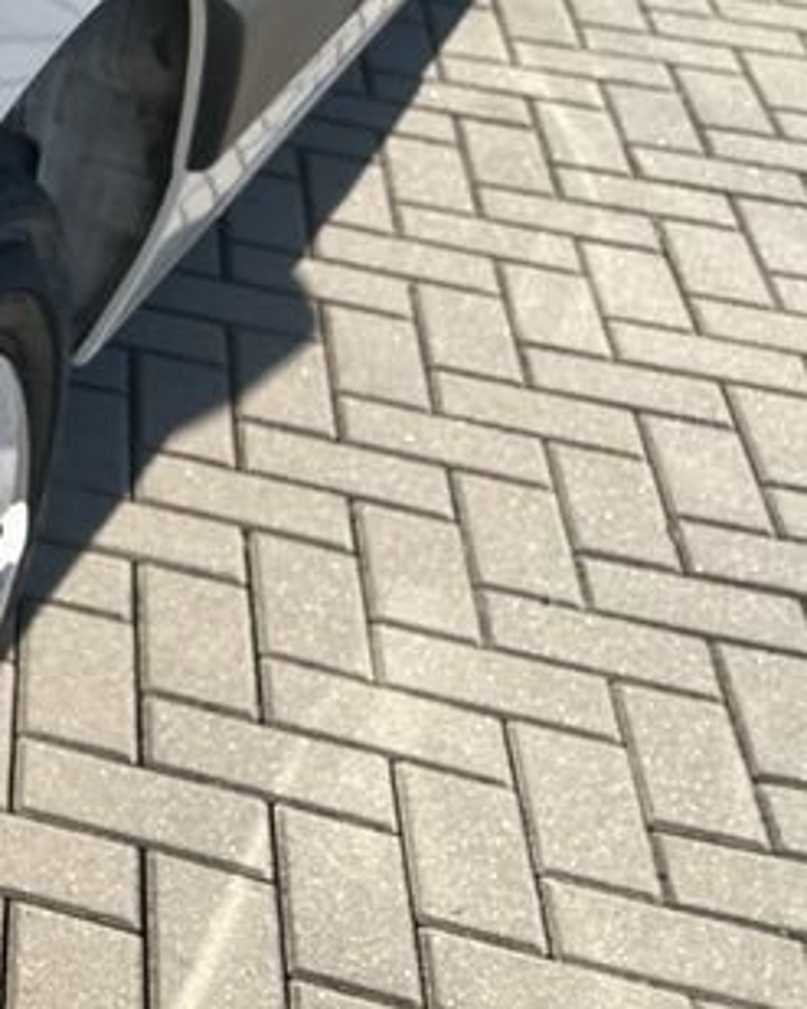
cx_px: -863
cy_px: -3
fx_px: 2509
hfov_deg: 14.7
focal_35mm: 84
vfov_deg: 21.9
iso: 50
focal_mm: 5.1
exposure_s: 1/2463
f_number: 1.6
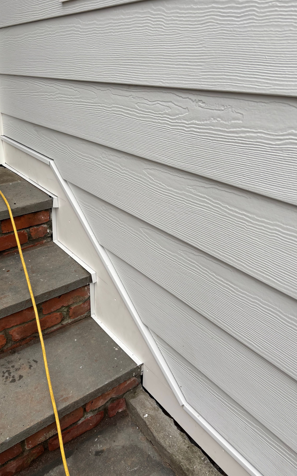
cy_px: 241
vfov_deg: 66.5
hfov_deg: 44.3
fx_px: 363
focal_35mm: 28
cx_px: 118
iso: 40
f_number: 1.6
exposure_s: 1/233
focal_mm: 5.96
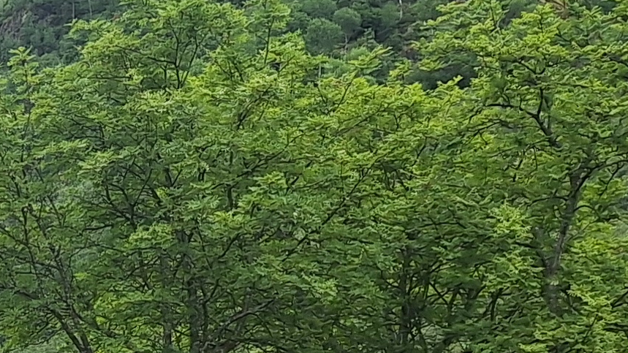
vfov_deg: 9.6
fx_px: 1981
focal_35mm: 119
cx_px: -401
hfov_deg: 16.0
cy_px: 675
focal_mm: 5.54
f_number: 1.8
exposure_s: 1/1555
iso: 40
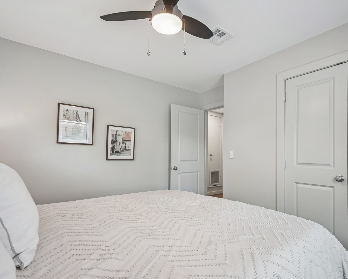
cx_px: 204
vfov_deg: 73.6
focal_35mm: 18
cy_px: 153
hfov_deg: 85.6
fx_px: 185
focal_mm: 14
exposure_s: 1/8
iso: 640
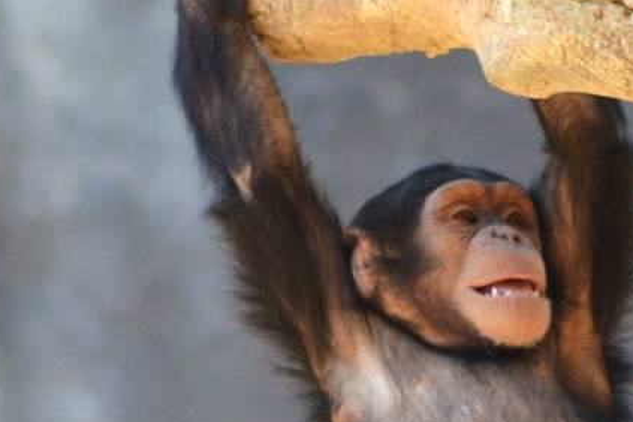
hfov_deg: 1.7
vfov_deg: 1.1
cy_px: 516
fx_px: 21890
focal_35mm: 1245
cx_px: 485
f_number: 4.8
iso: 1000
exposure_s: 1/500
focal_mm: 220
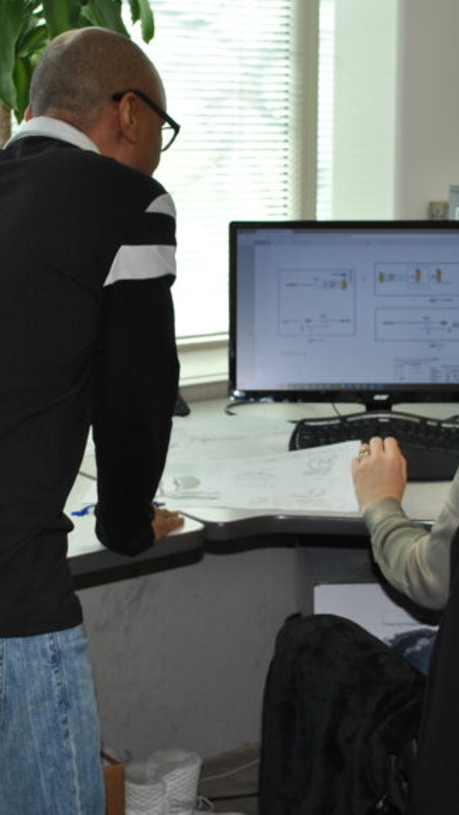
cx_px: 193
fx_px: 1448
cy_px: 338
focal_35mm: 67
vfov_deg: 31.4
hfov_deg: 18.0
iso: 125
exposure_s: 1/125
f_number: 4
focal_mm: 24
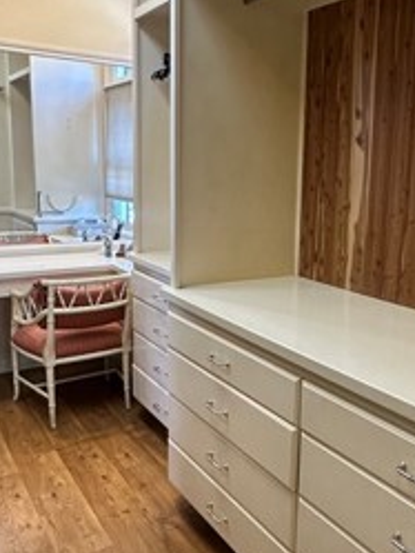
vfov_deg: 51.3
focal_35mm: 36
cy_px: 262
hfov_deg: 39.4
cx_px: 262
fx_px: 575
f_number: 2.2
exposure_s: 1/120
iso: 250
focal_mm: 2.22
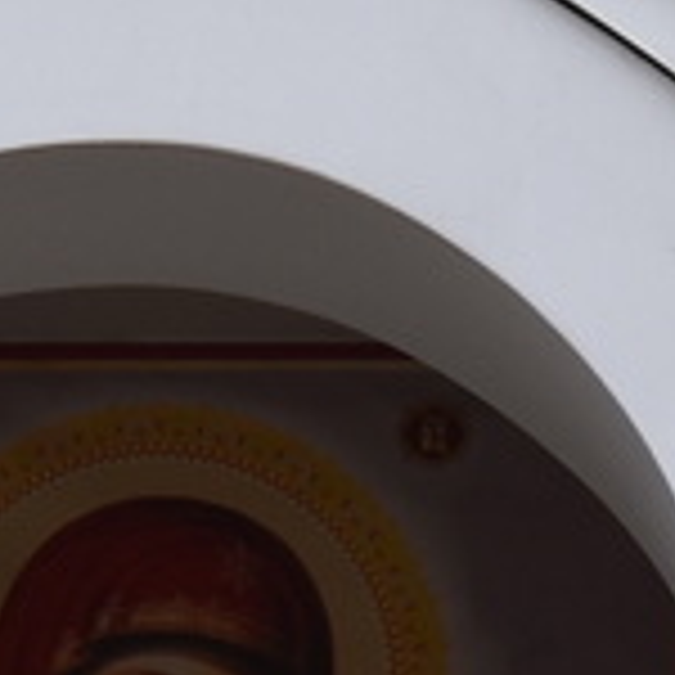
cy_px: -1168
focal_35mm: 612
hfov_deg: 2.9
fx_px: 13491
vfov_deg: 2.8
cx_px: 140
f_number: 8
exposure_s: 1/250
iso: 100
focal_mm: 45
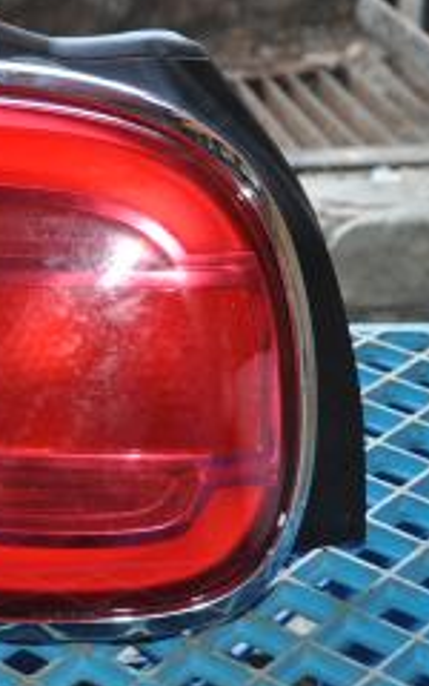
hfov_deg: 12.0
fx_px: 2020
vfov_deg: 19.3
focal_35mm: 108
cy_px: 274
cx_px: -14
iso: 800
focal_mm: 34
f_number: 4.2
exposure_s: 1/60
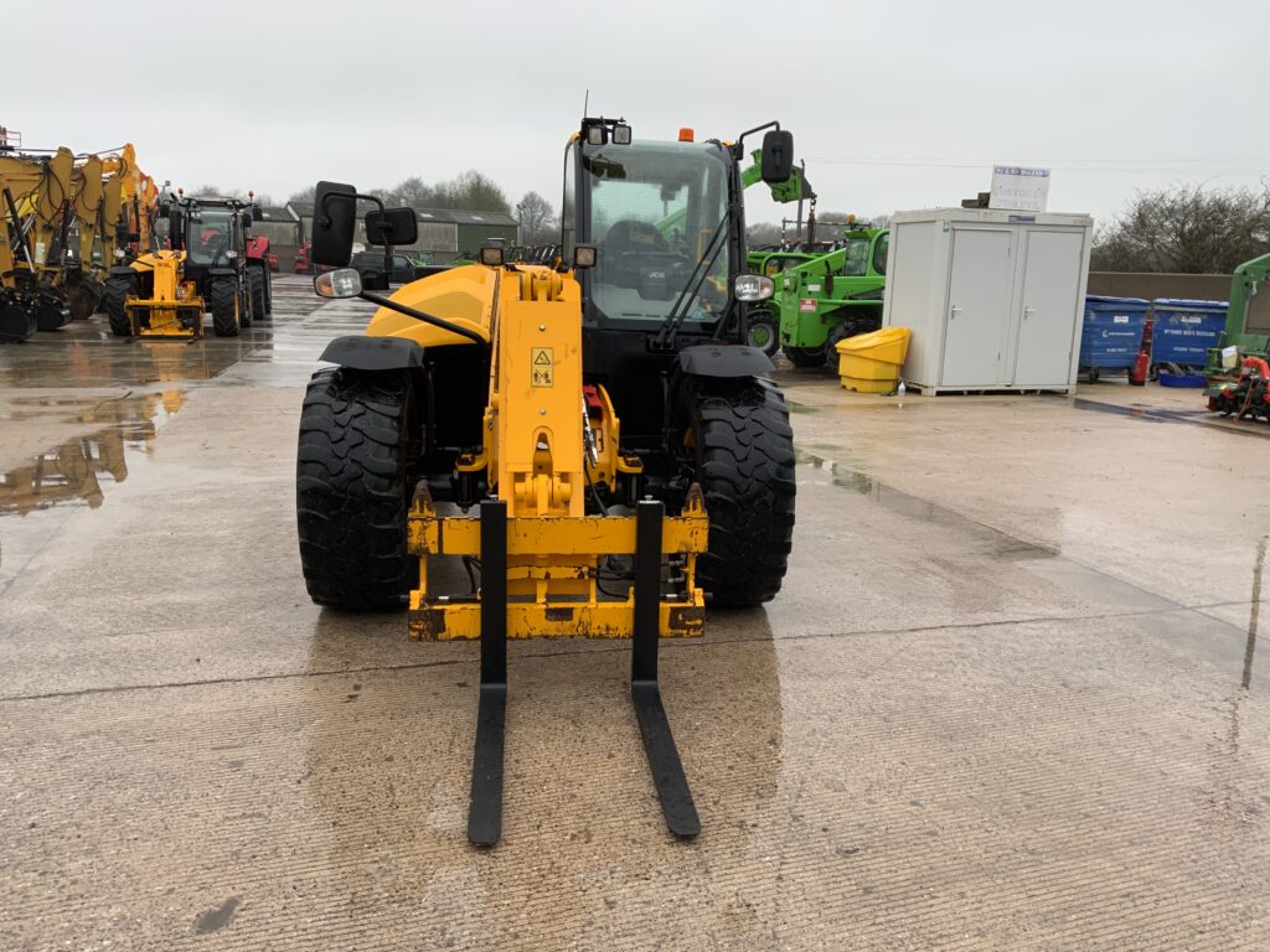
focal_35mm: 29
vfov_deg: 48.2
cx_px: 635
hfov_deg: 61.7
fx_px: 1064
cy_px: 476
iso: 20
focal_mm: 3
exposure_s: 1/122
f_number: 1.8
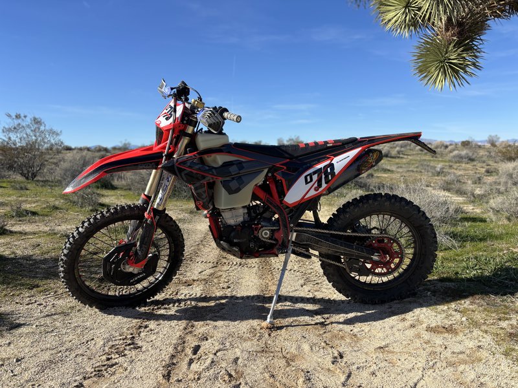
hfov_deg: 67.3
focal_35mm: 26
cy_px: 194
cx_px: 259
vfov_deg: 53.1
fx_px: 389
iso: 50
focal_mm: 5.96
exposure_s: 1/3021
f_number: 1.6
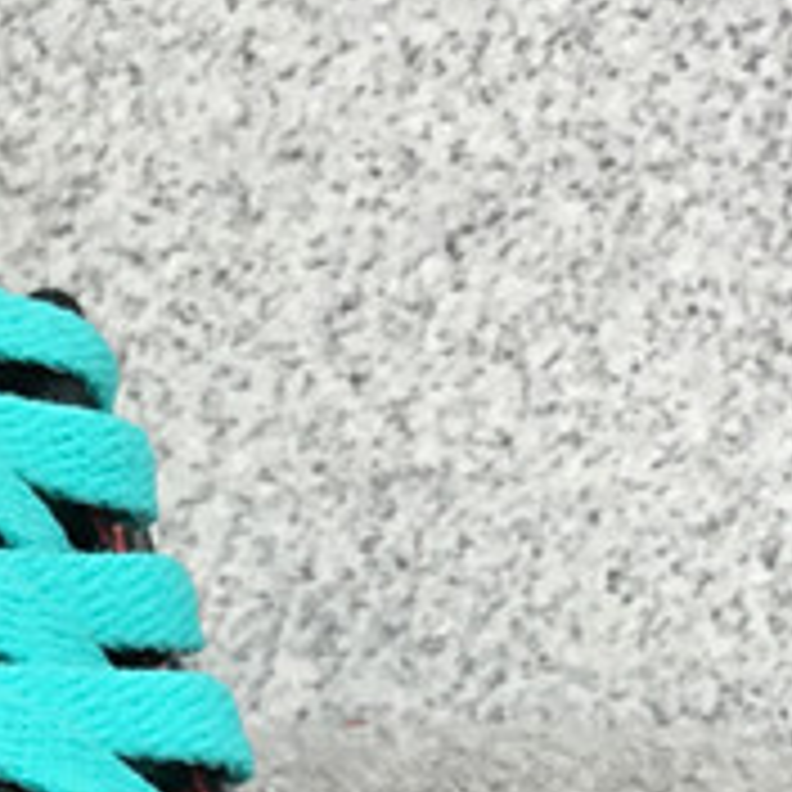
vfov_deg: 12.0
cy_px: 1087
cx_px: -580
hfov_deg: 11.6
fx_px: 3624
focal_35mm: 140
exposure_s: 1/120
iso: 40
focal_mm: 3.3
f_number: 2.4
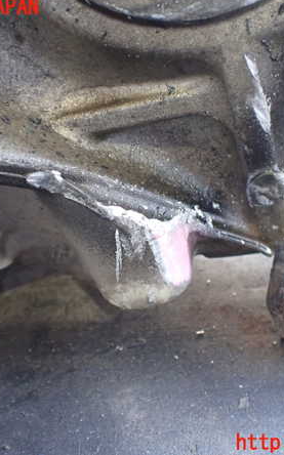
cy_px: 225
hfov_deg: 29.8
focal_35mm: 43
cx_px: 160
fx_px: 533
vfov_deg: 46.2
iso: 1000
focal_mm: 5.4
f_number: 2.3
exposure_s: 1/30
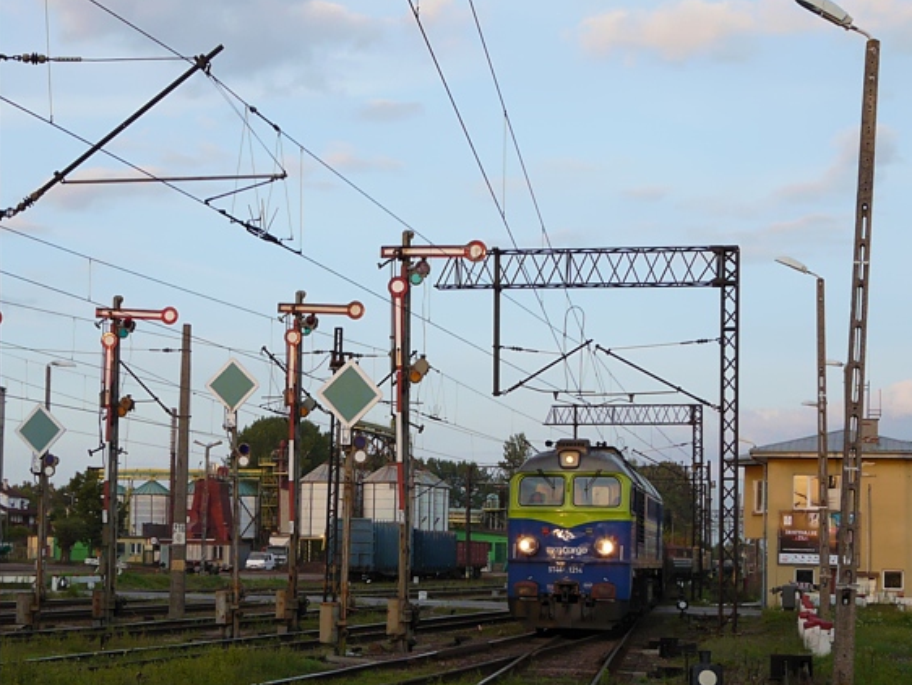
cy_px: 450
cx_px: 336
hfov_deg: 26.2
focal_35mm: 74
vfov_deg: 19.9
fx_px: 1950
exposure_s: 1/160
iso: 100
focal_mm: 8.5
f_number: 3.6
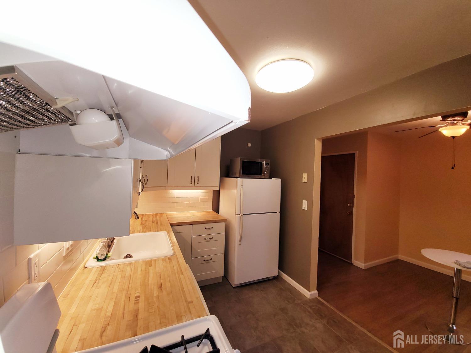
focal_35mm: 13
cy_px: 176
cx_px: 236
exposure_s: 1/60.2
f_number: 2.2
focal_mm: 2.2
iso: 64
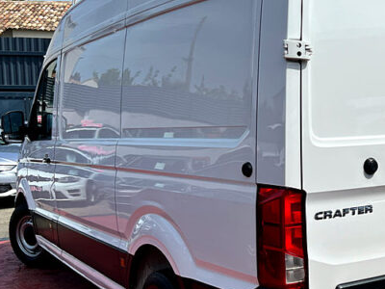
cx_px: 320
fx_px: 578
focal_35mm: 52
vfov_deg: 28.0
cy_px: 158
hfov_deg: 35.4
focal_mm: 5.7
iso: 50
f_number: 1.5
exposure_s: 1/6579
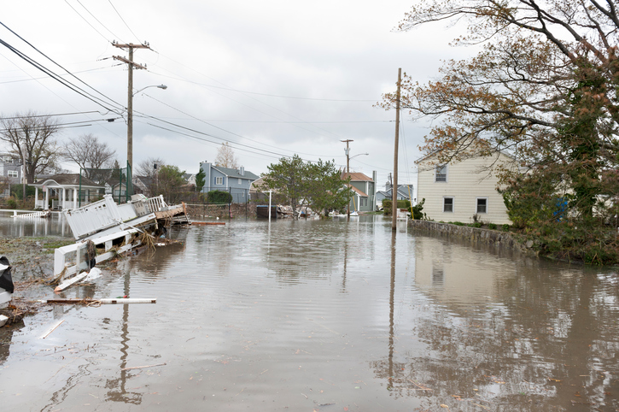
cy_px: 206
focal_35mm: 24
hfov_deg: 73.8
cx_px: 310
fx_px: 412
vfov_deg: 53.0
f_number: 7.1
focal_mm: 24
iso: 100
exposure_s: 1/200
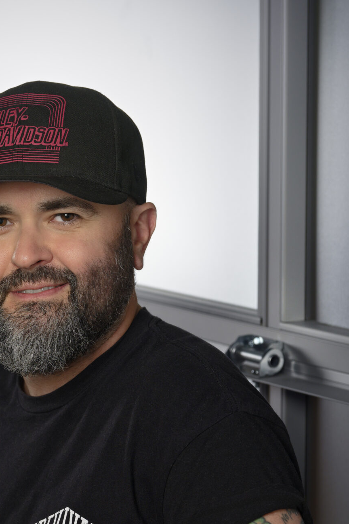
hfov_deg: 8.8
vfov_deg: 13.0
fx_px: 2268
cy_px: 485
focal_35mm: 156
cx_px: 65
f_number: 5
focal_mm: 79
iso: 80
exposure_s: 1/125
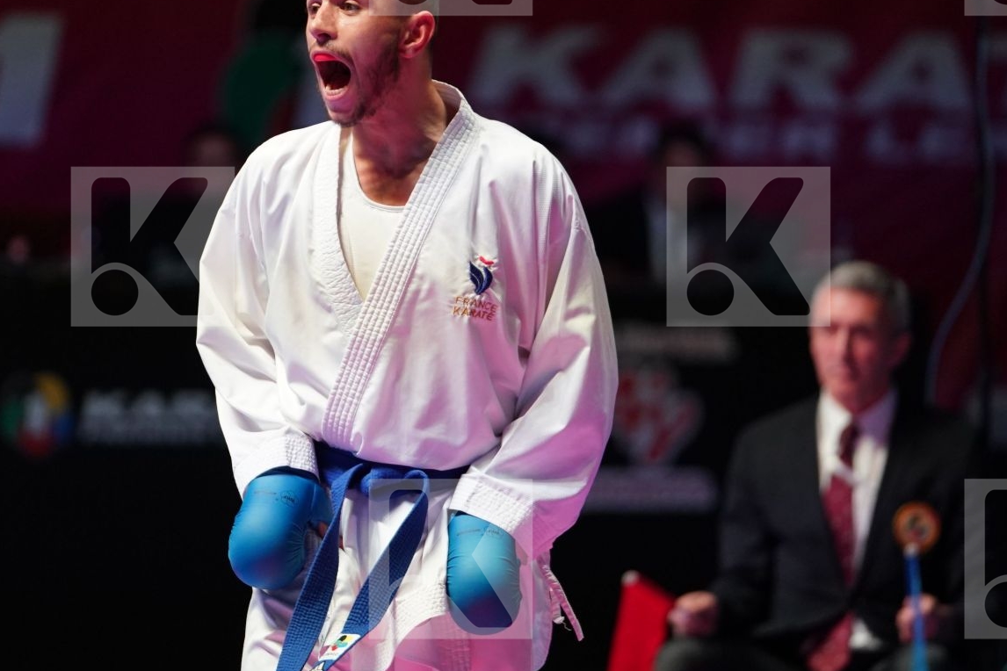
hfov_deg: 6.6
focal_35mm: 314
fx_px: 8783
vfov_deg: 4.4
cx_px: 451
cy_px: 247
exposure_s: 1/1000
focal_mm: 200
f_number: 2.8
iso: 2500
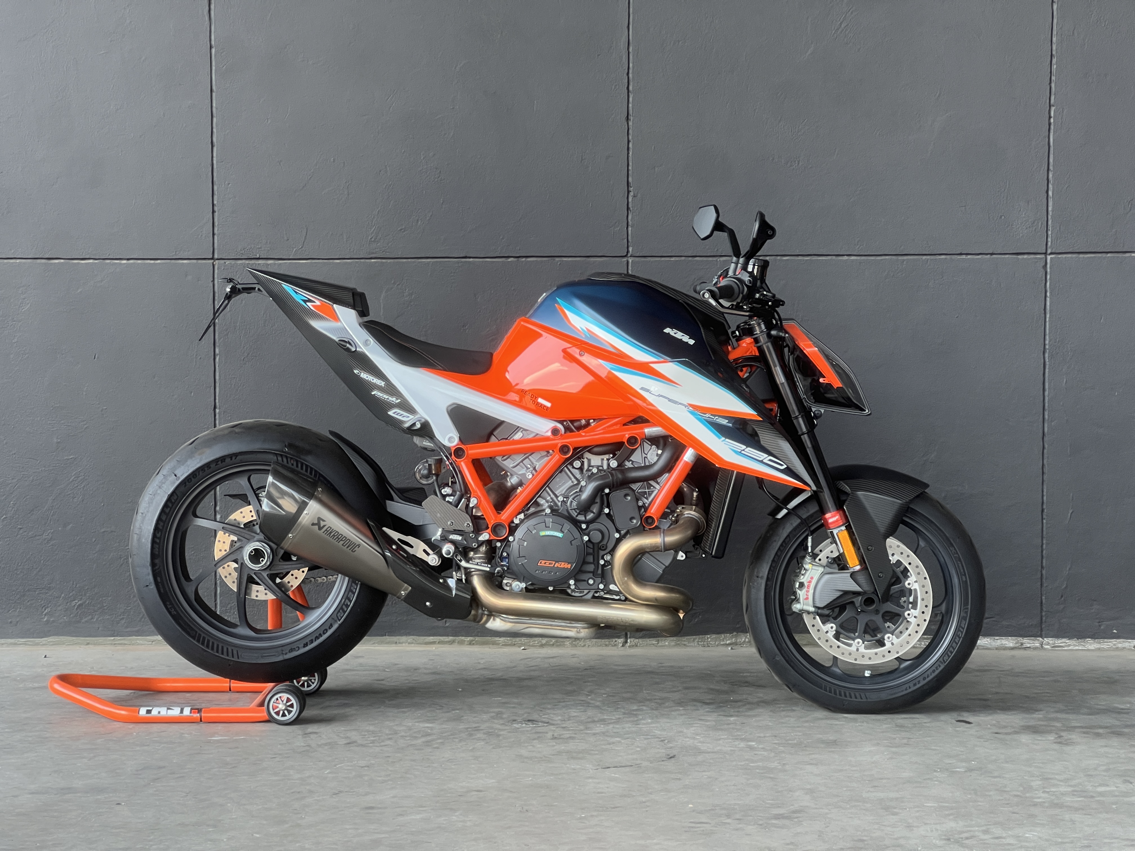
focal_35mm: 77
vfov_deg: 19.1
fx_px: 2525
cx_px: 568
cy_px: 426
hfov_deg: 25.3
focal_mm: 9
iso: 80
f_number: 2.8
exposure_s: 1/99
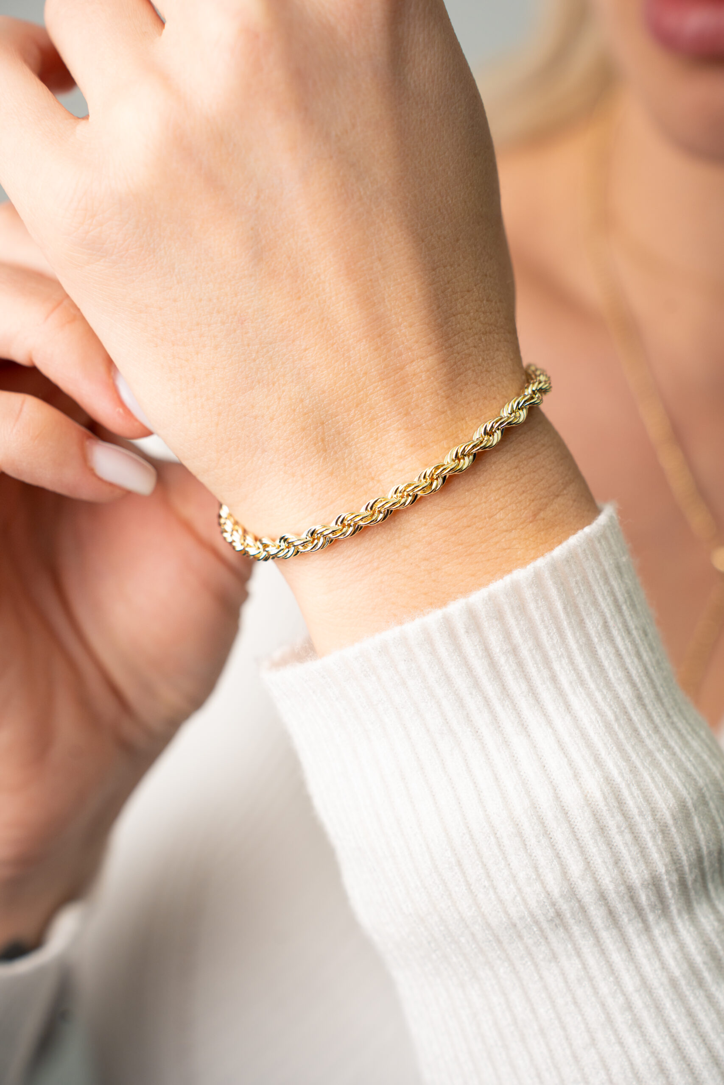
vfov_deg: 27.7
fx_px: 2202
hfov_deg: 18.7
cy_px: 542
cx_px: 362
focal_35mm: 73
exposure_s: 1/320
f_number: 5.6
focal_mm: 73
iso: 500
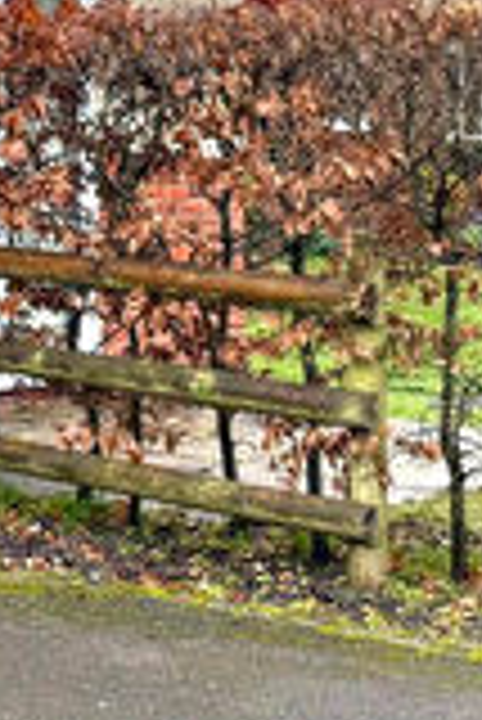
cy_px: 61
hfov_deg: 10.6
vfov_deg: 18.4
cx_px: -712
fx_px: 2184
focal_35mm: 109
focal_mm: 6.76
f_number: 1.78
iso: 125
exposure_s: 1/193
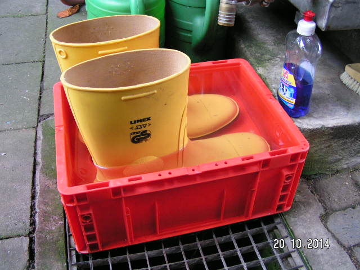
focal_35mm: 38
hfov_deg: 49.0
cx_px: 180
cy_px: 135
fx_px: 395
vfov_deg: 37.7
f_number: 2.8
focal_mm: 5.8
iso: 200
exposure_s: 1/13
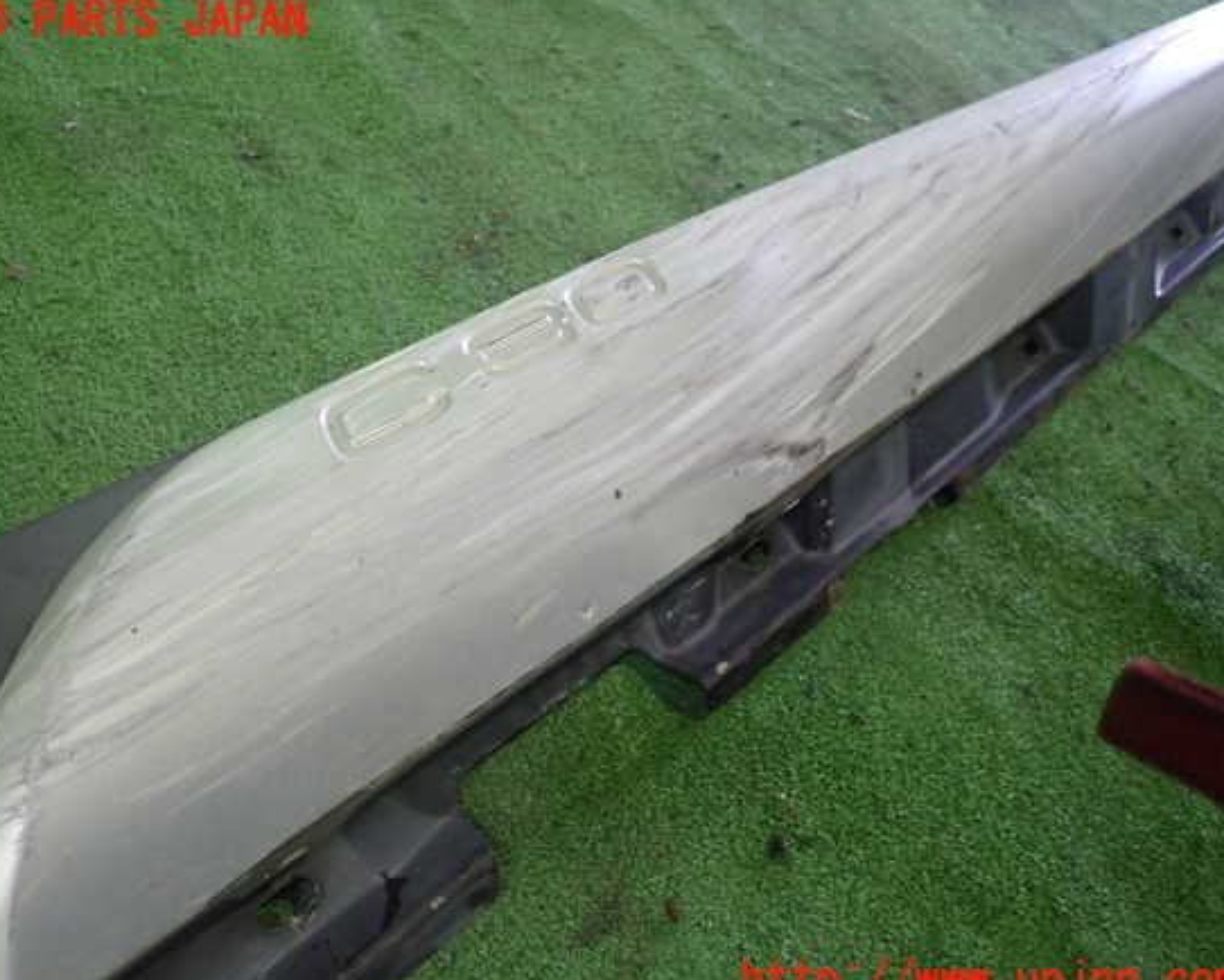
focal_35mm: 27
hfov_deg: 64.0
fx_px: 978
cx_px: 574
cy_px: 501
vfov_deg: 53.2
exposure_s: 1/30
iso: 400
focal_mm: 4.5
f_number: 2
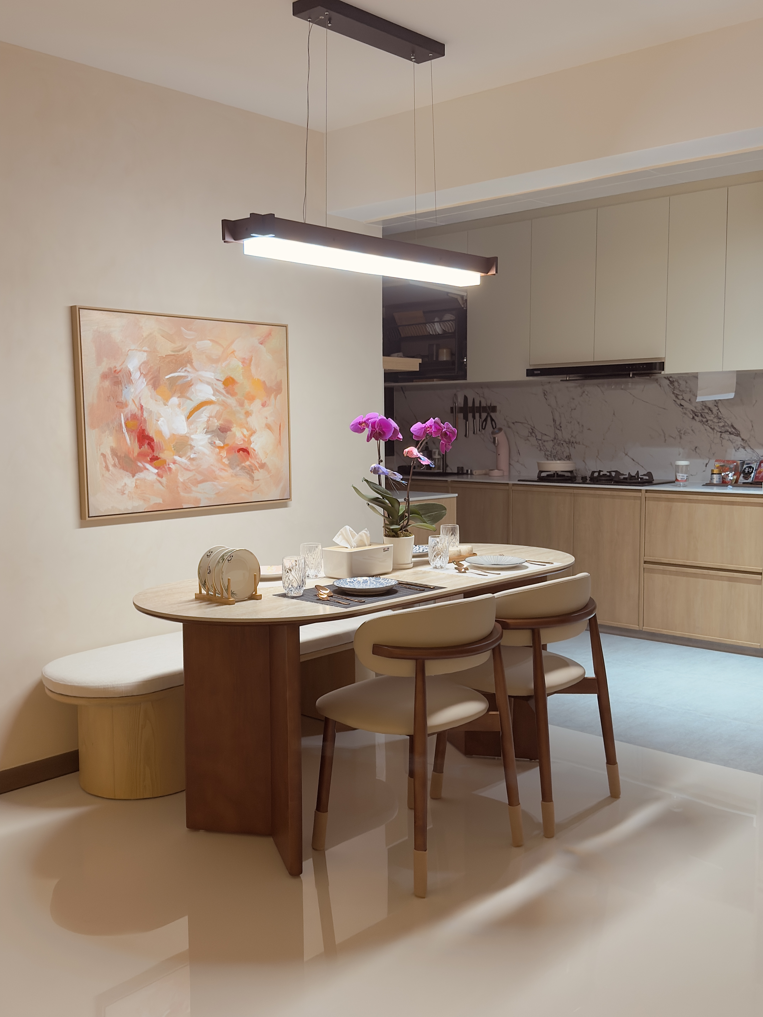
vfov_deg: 52.6
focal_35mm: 35
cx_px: 382
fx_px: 1029
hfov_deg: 40.7
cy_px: 508
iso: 160
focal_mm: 6.76
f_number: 1.78
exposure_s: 1/50
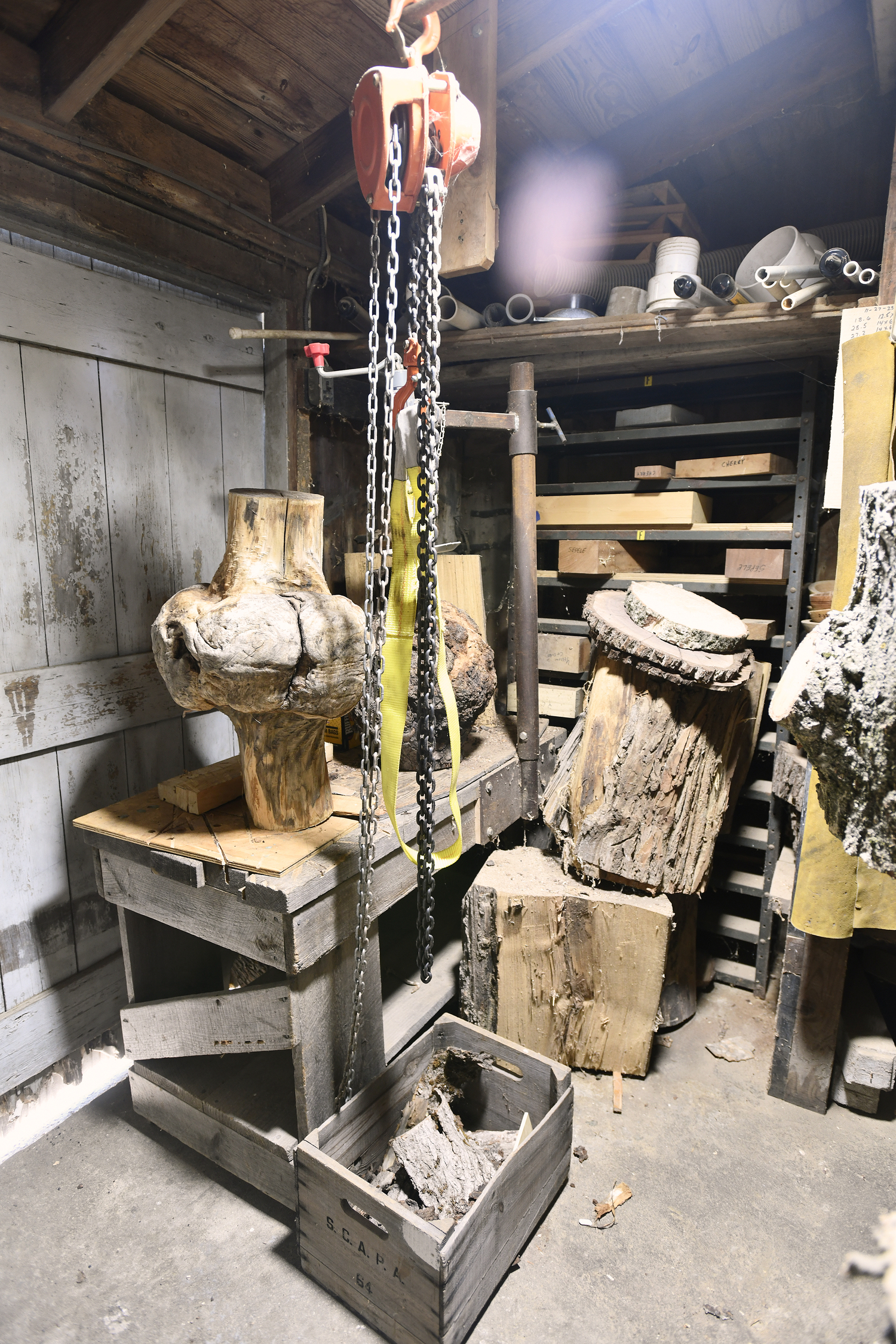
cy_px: 672
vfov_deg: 84.0
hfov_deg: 61.9
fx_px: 747
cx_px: 448
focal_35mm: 20
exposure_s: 1/60
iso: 640
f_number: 4
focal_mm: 20
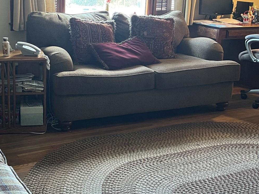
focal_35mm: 54
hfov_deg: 34.6
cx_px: 57
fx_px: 404
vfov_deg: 27.0
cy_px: 75
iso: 400
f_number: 1.5
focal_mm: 5.7
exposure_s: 1/60
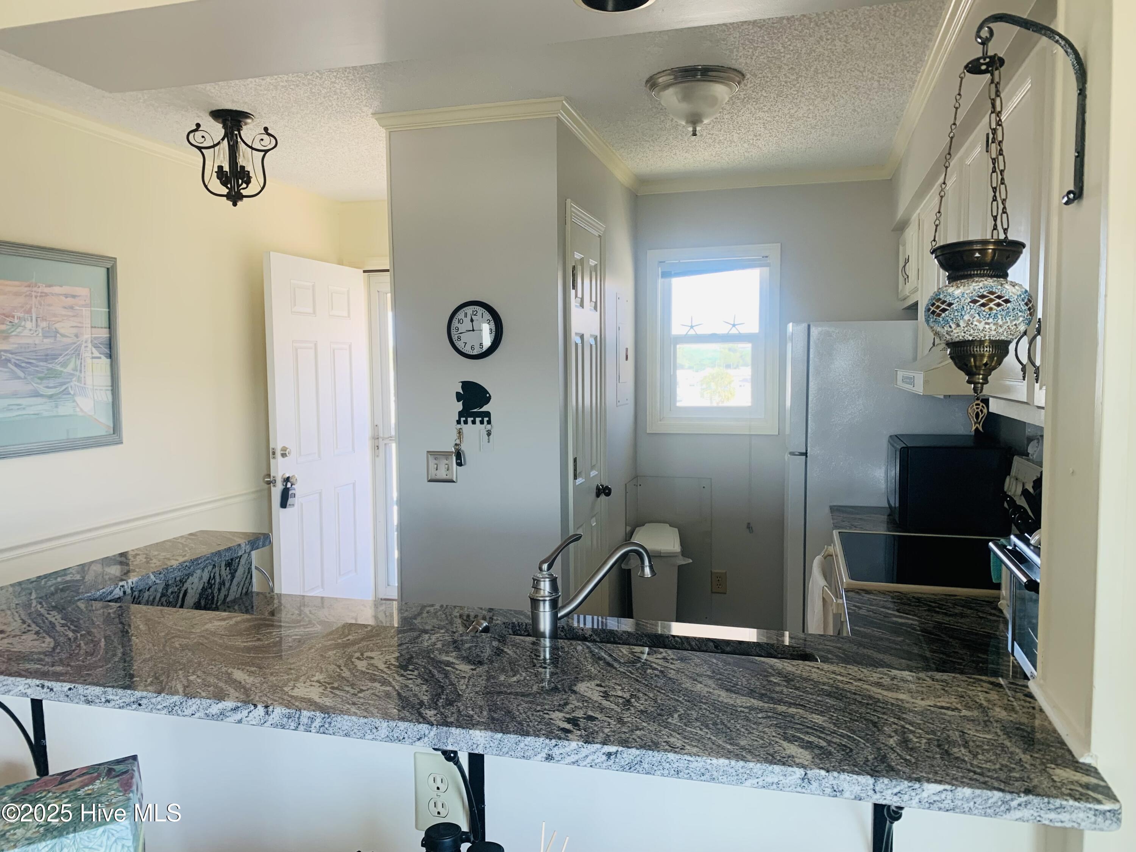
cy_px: 426
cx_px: 568
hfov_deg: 67.3
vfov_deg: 53.1
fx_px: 853
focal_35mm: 26
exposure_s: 1/121
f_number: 1.8
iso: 80
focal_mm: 4.25
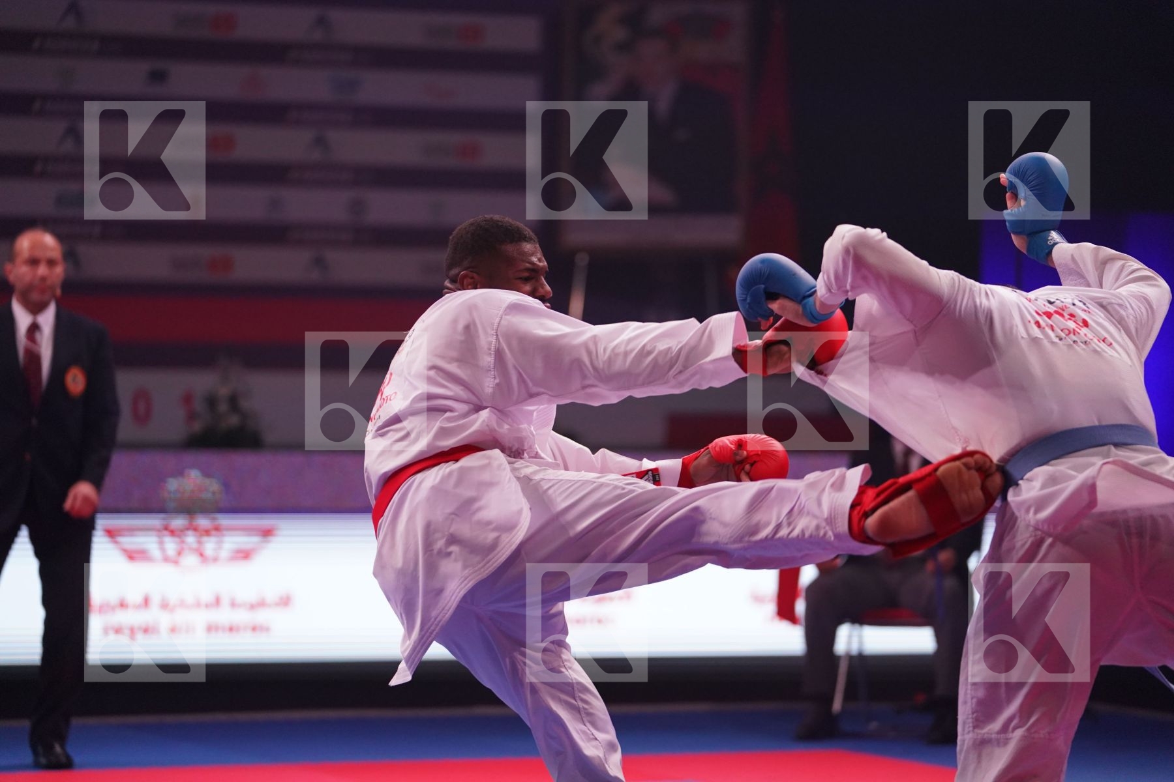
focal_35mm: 128
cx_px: 587
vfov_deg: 10.7
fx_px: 4174
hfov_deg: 16.0
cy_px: 391
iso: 3200
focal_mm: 128
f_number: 2.8
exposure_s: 1/1000
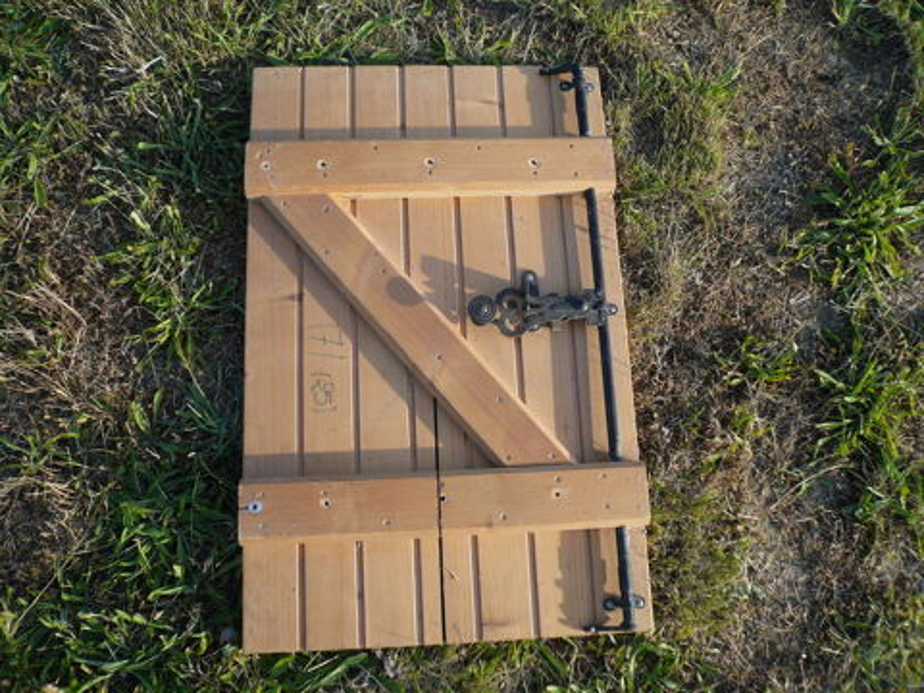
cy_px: 346
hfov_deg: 63.4
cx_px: 462
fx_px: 747
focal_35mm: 28
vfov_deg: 49.7
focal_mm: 4.6
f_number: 2.8
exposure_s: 1/400
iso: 100
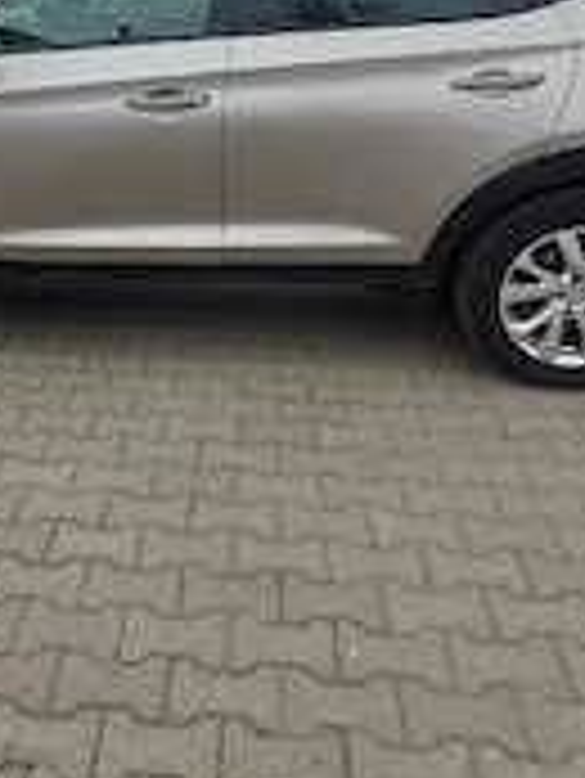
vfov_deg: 55.6
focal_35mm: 30
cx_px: 212
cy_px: 153
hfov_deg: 46.3
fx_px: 675
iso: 40
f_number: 2.2
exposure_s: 1/250
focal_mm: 1.42
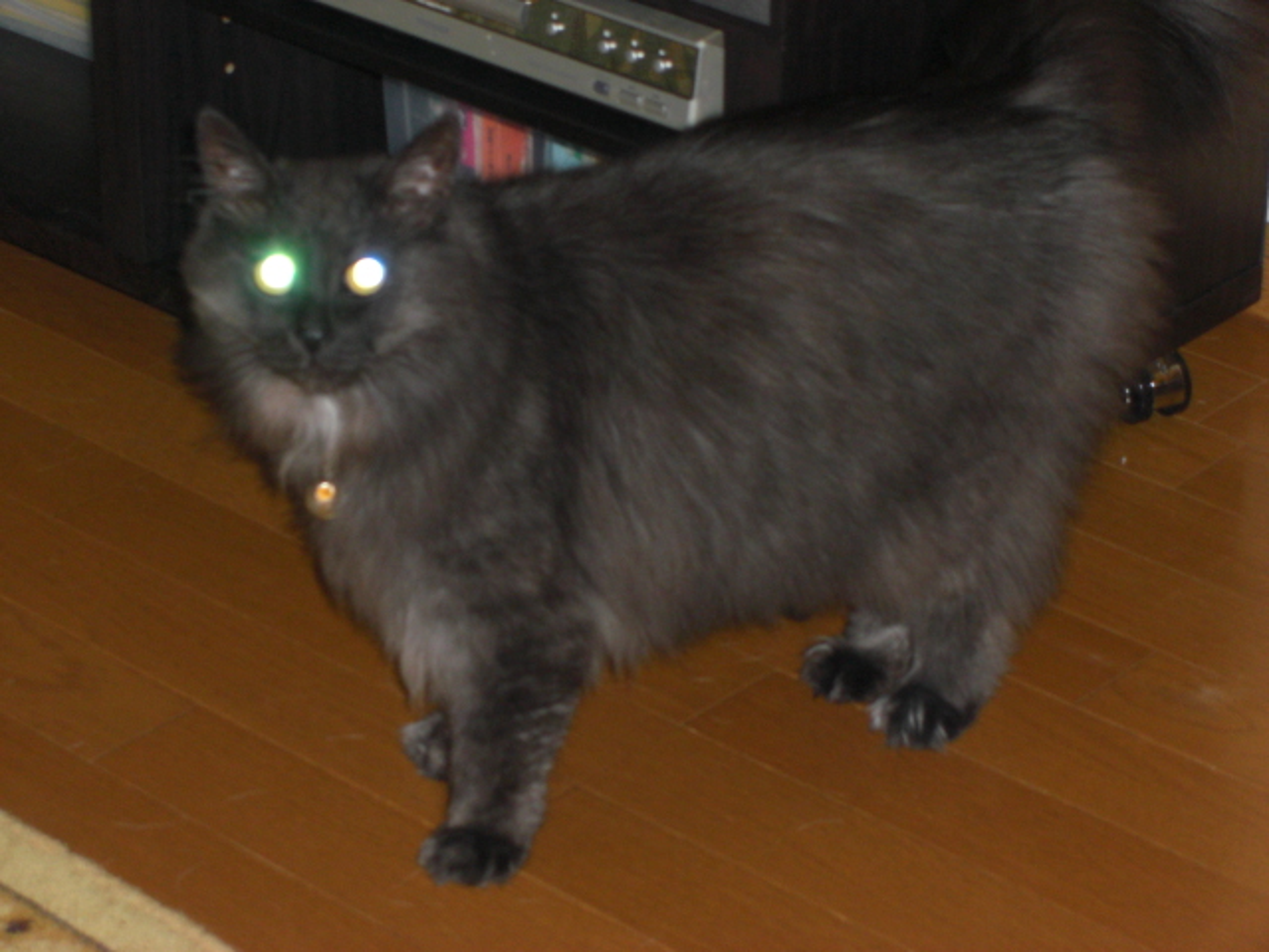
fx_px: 4179
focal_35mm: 114
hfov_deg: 17.3
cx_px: 634
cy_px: 476
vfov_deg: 13.0
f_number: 5.1
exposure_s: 1/60
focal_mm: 23.7
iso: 200
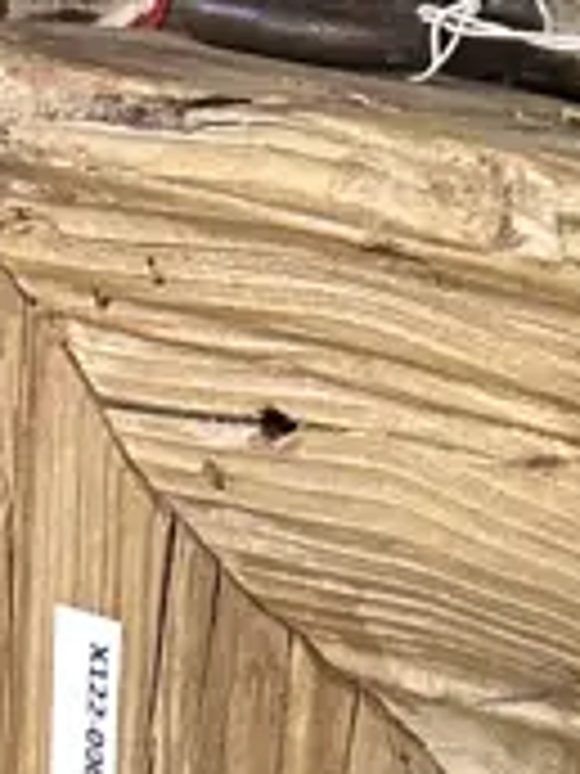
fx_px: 3195
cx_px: 737
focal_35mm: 143
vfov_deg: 12.6
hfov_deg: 10.2
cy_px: 1390
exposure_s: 1/50
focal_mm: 6.86
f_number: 1.78
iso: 250
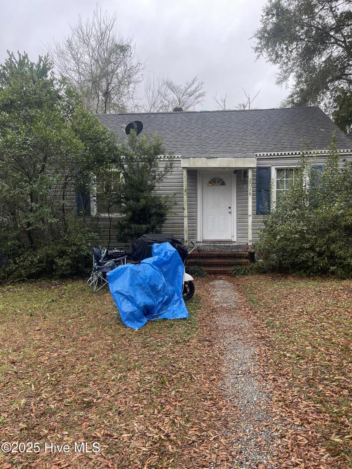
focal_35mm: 25
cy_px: 234
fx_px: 339
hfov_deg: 54.9
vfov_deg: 69.4
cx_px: 176
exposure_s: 1/121
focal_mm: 5.1
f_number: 1.6
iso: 50
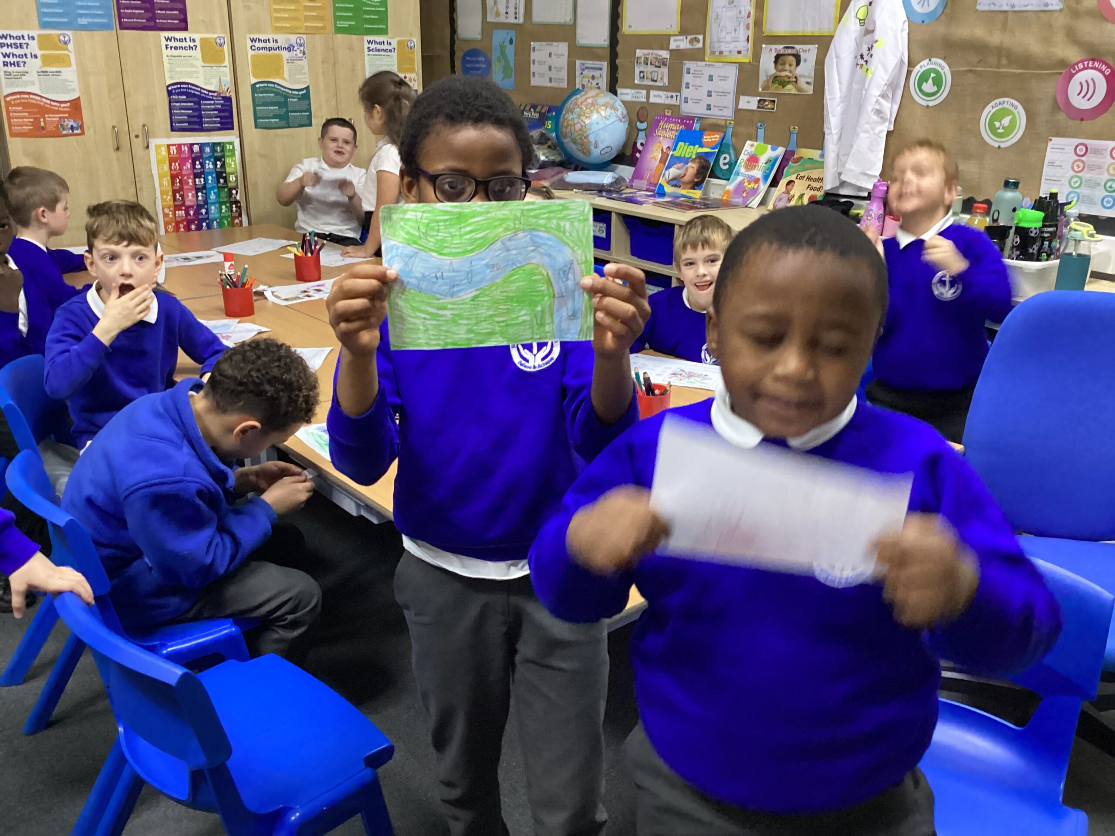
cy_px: 418
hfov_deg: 58.4
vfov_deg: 45.4
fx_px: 999
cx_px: 558
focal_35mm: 31
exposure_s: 1/30
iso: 400
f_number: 2.4
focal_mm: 3.3
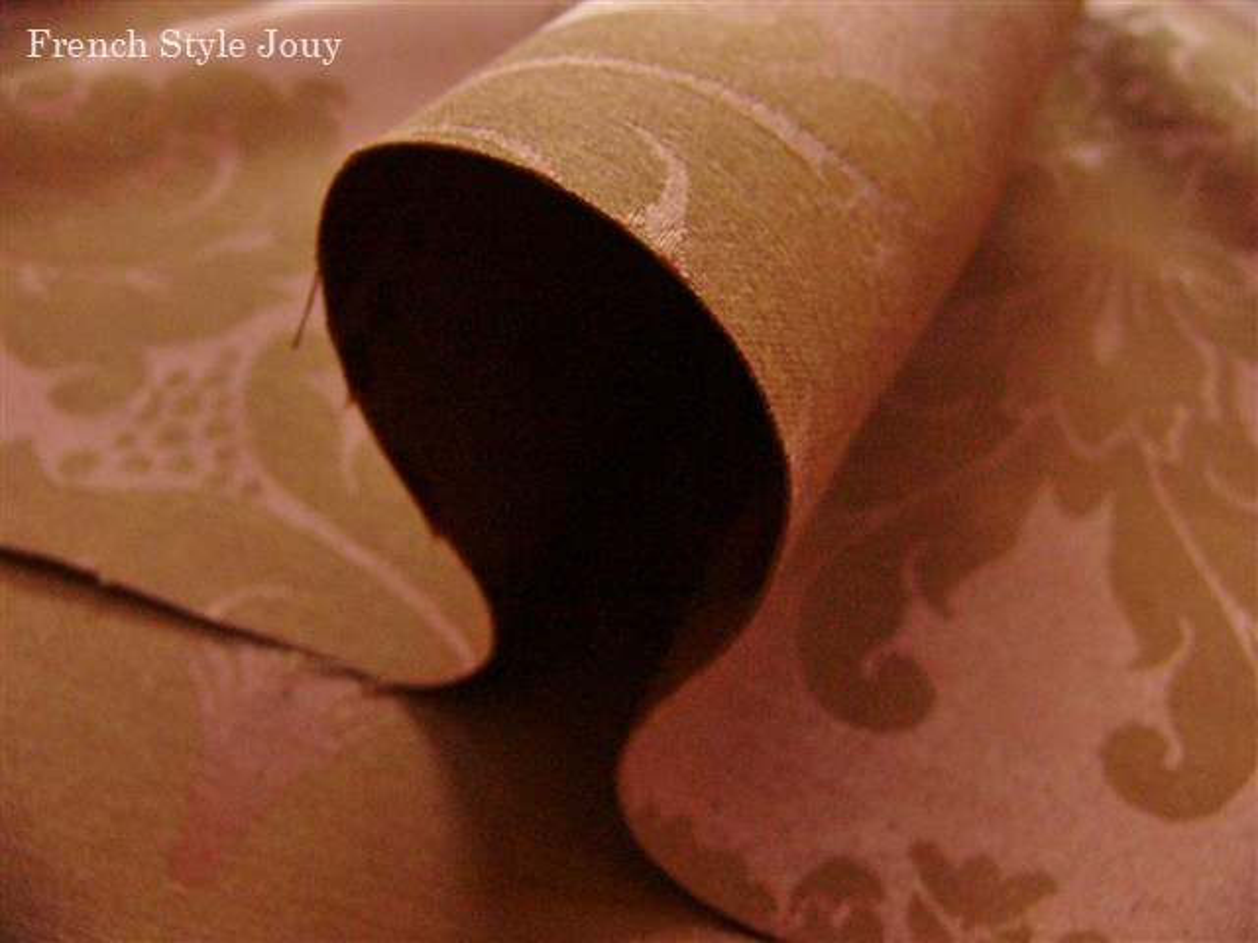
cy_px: 472
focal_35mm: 35
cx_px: 629
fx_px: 1272
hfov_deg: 52.6
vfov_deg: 40.7
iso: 200
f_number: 2.8
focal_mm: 4.6
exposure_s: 1/8
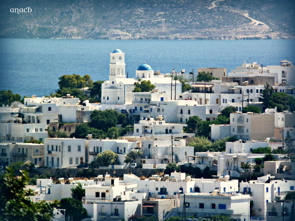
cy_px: 110
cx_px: 148
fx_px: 4048
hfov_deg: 4.2
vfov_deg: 3.1
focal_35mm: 475
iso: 80
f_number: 5.6
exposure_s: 1/400
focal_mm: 84.5
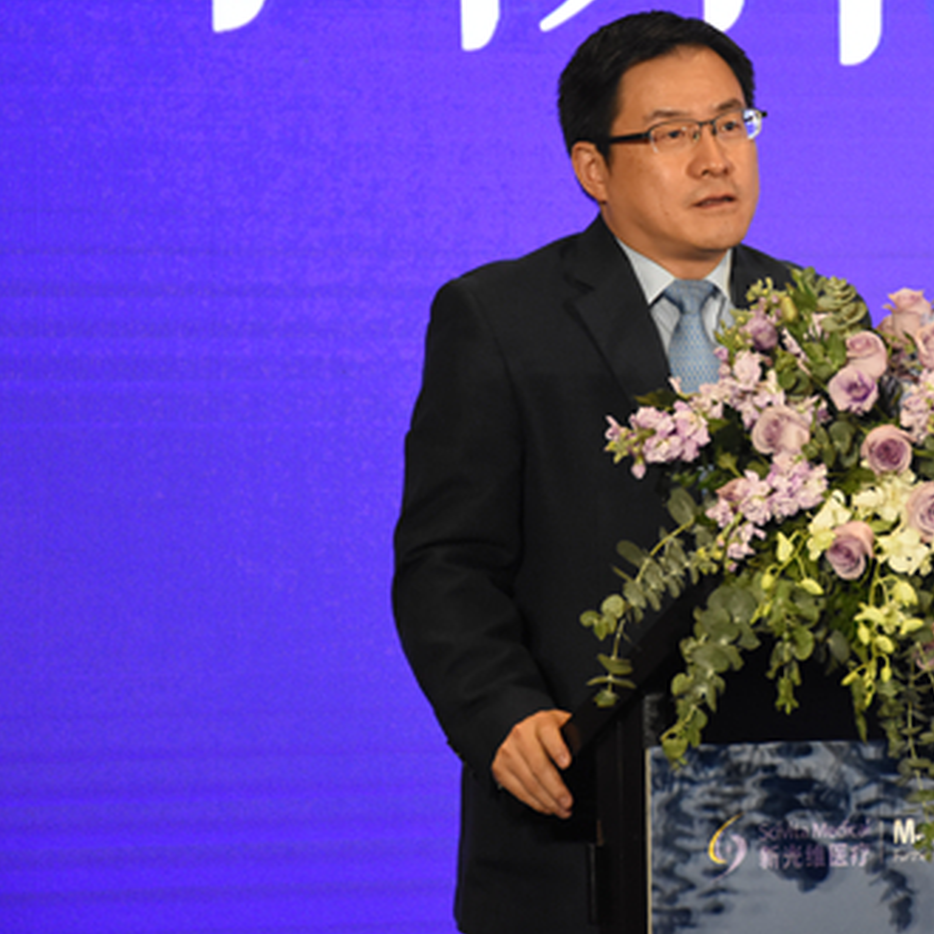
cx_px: 750
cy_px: 393
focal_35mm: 197
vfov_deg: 8.9
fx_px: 6007
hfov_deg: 8.9
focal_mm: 85
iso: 2500
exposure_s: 1/200
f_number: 5.3
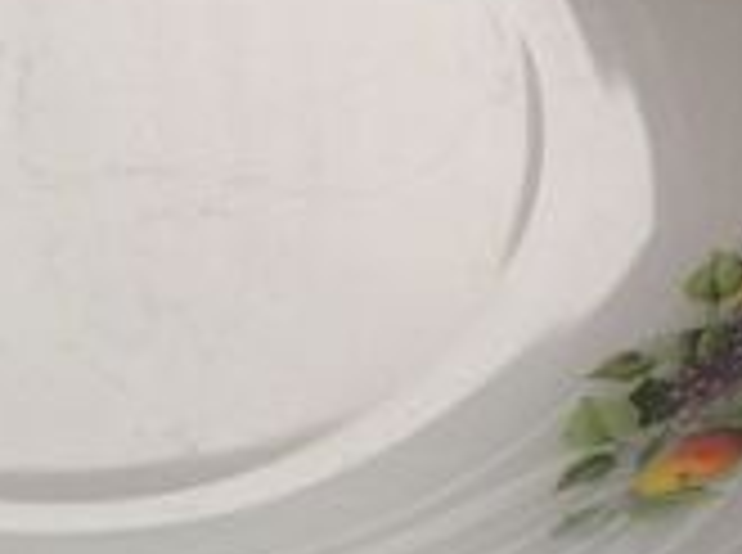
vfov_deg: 14.3
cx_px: 54
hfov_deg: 18.9
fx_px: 2182
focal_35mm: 102
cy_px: 92
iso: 50
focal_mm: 4.28
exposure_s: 1/20
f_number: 2.4
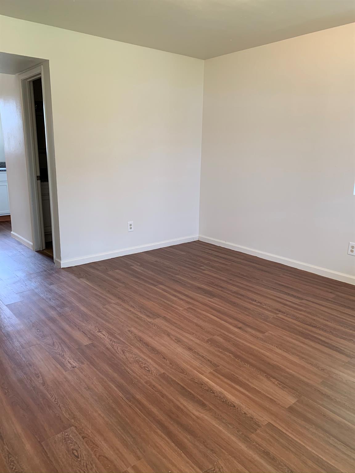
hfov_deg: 53.1
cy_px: 236
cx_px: 178
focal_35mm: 26
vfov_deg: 67.3
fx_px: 356
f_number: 1.8
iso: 125
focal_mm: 4.25
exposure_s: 1/60
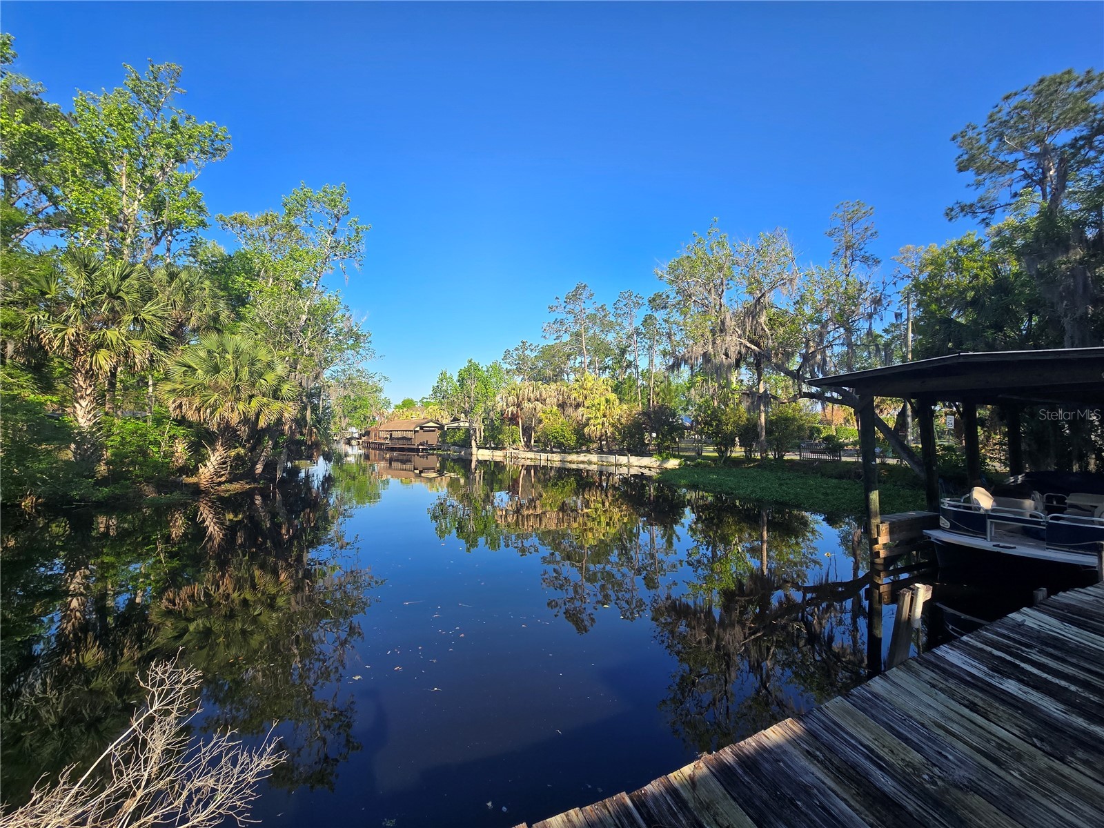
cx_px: 552
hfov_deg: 106.2
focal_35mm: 13
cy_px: 414
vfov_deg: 89.9
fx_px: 415
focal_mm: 2.2
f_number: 2.2
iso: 50
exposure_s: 1/827
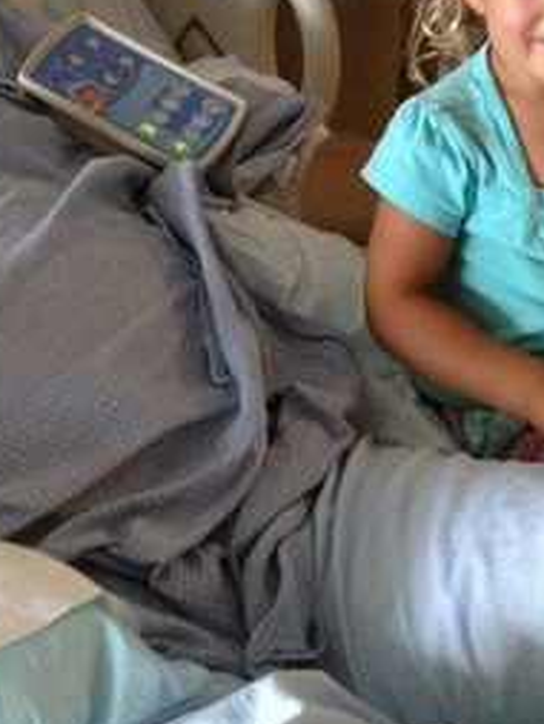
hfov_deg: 16.4
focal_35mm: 90
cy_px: -23
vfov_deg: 20.9
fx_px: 1884
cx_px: 152
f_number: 2.4
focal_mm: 4.28
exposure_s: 1/20
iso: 400
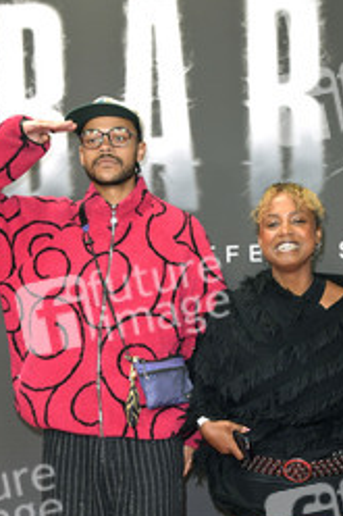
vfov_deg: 27.9
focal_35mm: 71
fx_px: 1016
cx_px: 183
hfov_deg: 19.2
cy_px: 410
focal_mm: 44
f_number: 5.6
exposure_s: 1/250
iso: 1250
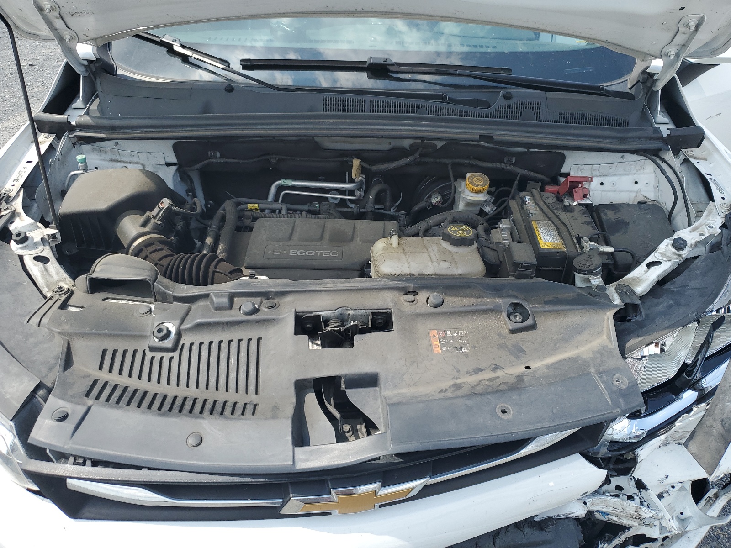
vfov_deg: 53.1
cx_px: 366
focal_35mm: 26
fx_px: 549
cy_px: 274
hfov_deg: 67.3
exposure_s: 1/1429
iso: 50
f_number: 1.5
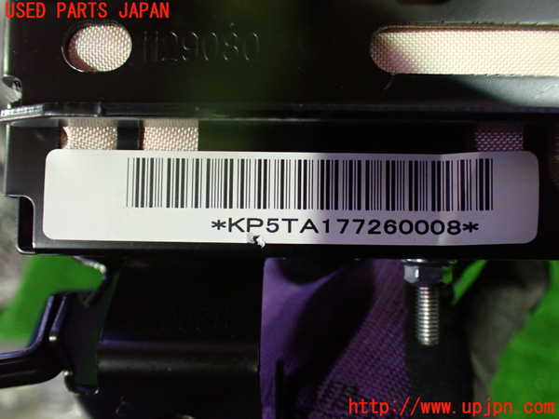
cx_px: 280
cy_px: 210
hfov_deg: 60.0
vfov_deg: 46.8
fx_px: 484
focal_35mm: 30
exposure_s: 1/30
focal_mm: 5.4
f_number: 2.3
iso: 800
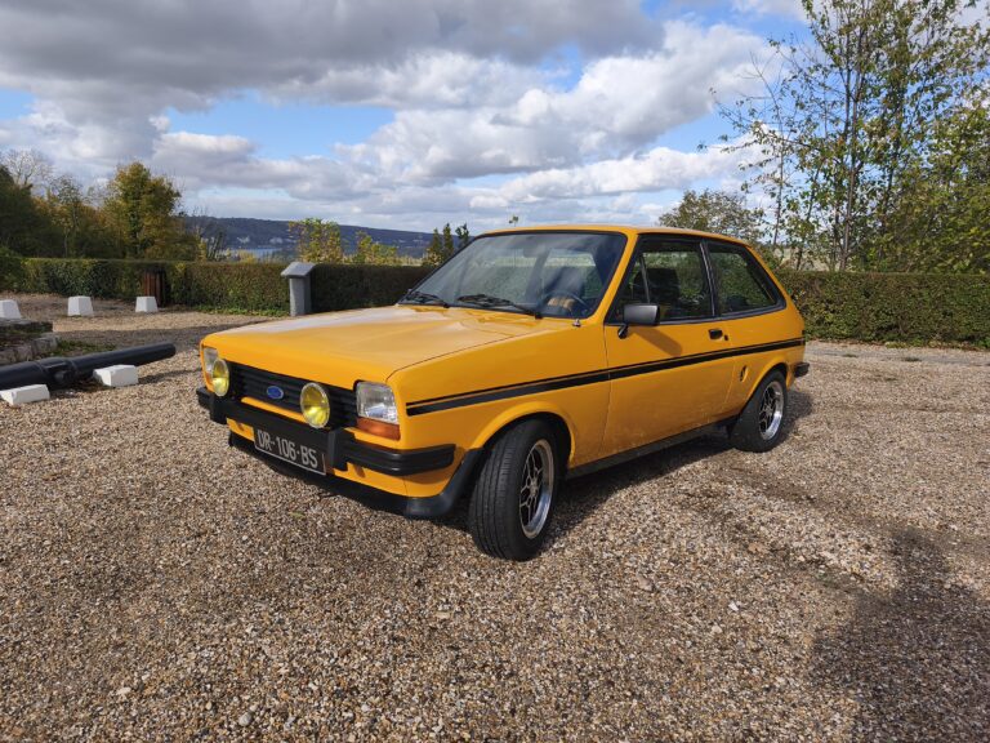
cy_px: 372
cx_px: 495
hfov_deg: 73.9
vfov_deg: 58.9
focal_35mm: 23
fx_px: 658
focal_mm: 6.18
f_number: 1.65
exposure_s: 1/904
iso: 50
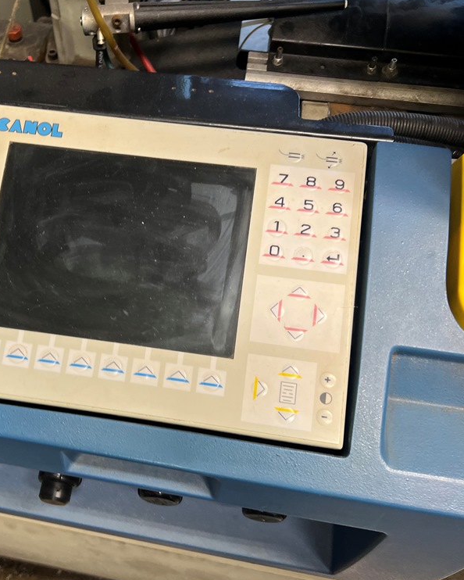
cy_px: 294
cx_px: 141
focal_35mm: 35
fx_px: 601
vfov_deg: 51.5
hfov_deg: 41.5
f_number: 1.5
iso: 80
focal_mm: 5.7
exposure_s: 1/100
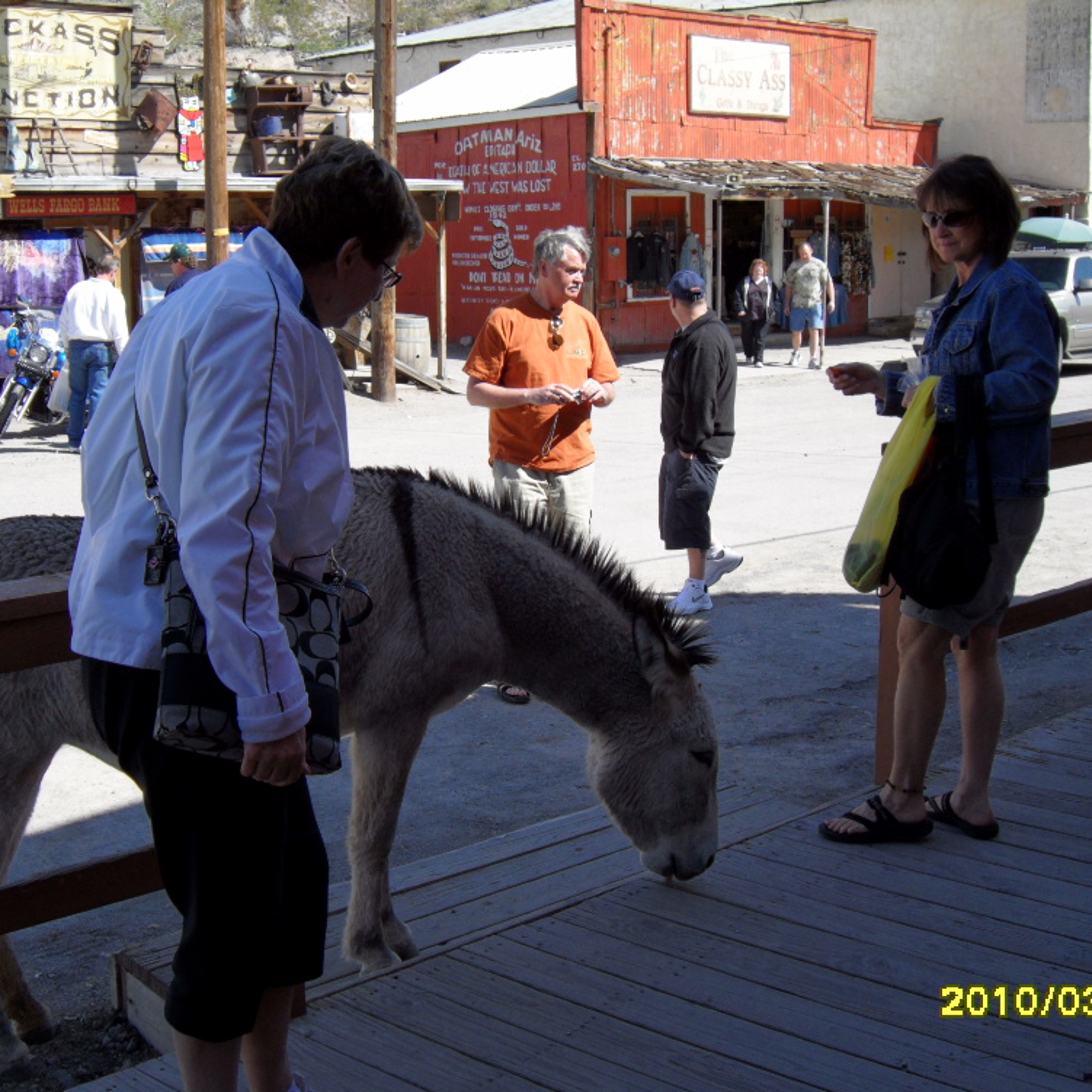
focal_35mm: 47
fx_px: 1677
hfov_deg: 36.0
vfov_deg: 36.1
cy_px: 550
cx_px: 493
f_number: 3.7
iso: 80
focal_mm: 7
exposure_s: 1/750
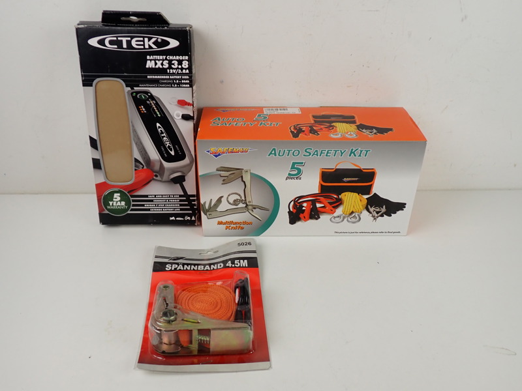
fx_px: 452
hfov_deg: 60.0
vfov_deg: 46.8
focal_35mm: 30
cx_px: 261
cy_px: 196
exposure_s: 1/125
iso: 125
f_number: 2.3
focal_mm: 5.4
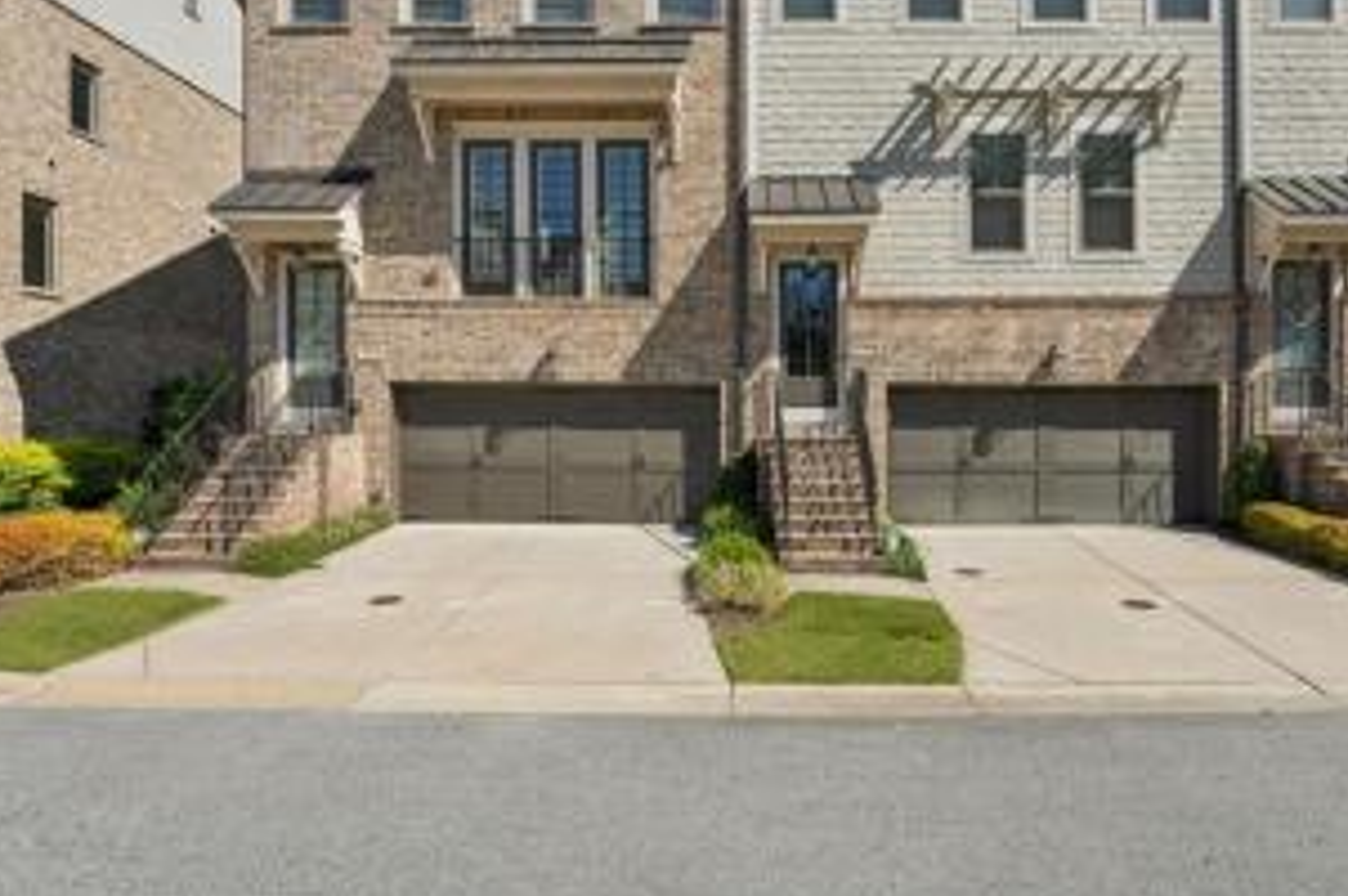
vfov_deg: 57.4
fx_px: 785
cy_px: 264
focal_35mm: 21
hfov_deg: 81.1
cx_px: 723
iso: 100
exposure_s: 1/400
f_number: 8
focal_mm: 14
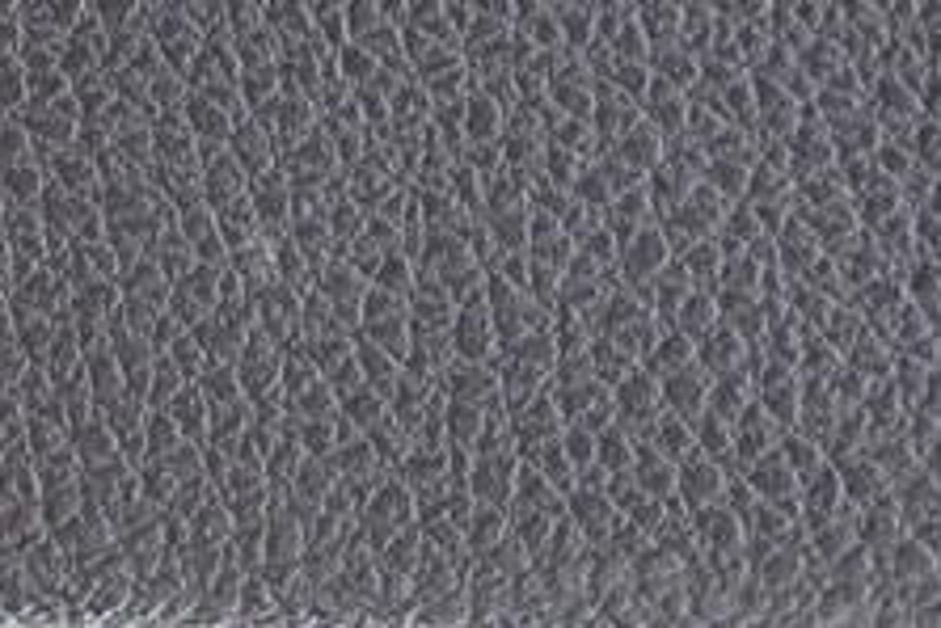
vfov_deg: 8.3
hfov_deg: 11.0
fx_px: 4316
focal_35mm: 165
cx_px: -1097
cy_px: 23
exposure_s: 1/40
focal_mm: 24
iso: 640
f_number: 2.8
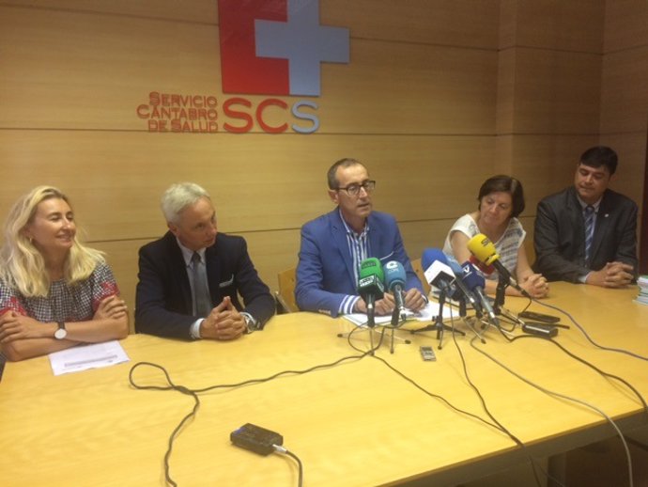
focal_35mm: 29
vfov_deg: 48.3
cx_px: 324
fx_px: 543
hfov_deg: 61.6
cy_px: 244
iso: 160
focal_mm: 4.15
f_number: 2.2
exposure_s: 1/33
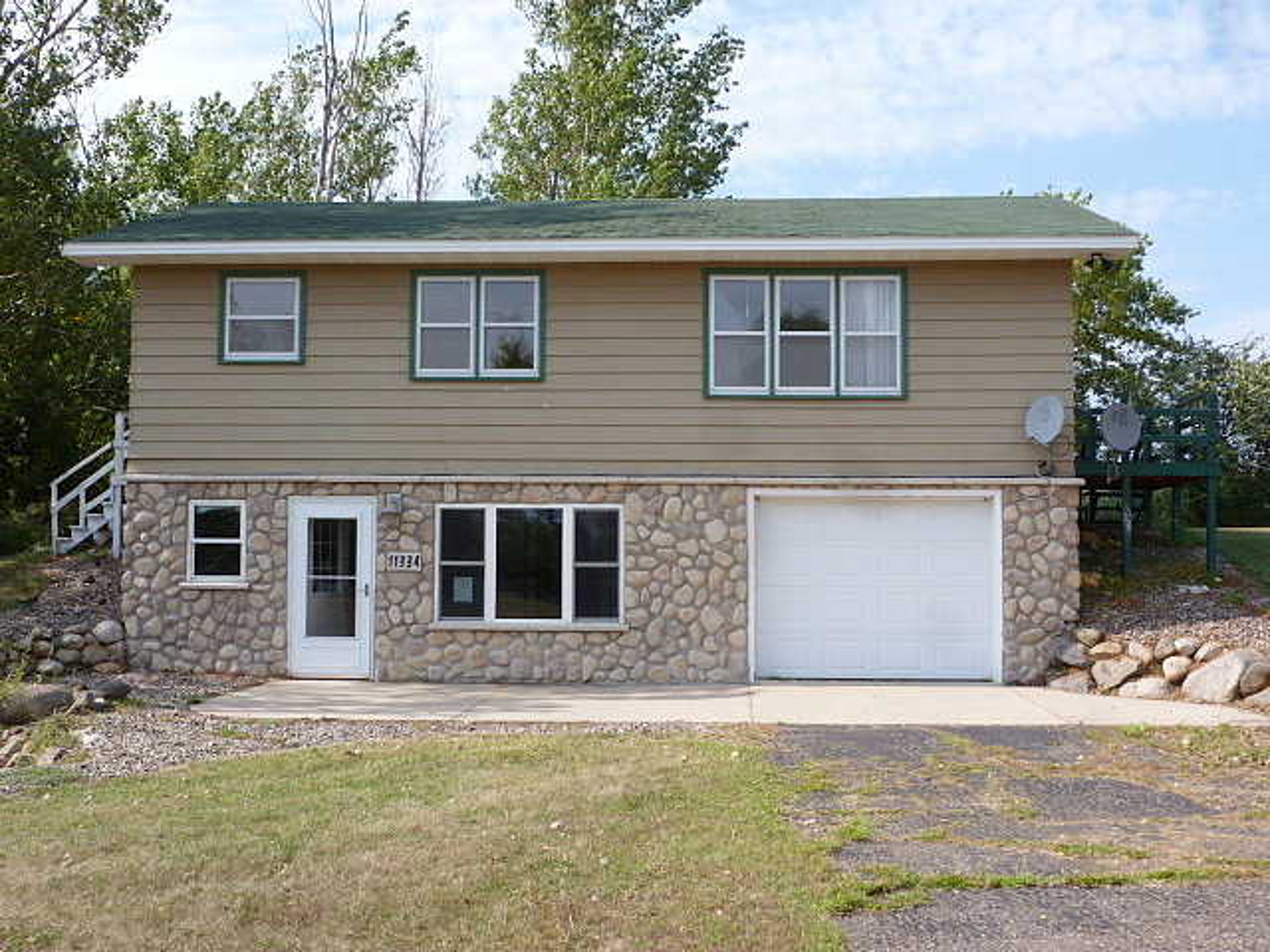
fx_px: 1504
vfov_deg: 35.1
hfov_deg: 45.8
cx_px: 635
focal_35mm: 41
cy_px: 476
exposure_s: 1/500
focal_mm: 7.4
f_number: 3.9
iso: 100
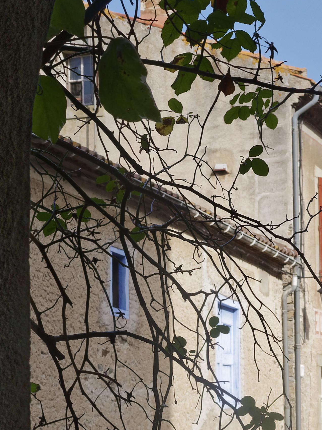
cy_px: 335
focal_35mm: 115
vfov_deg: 17.0
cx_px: 272
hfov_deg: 12.8
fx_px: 1426
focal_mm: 19
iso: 100
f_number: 6.3
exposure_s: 1/50
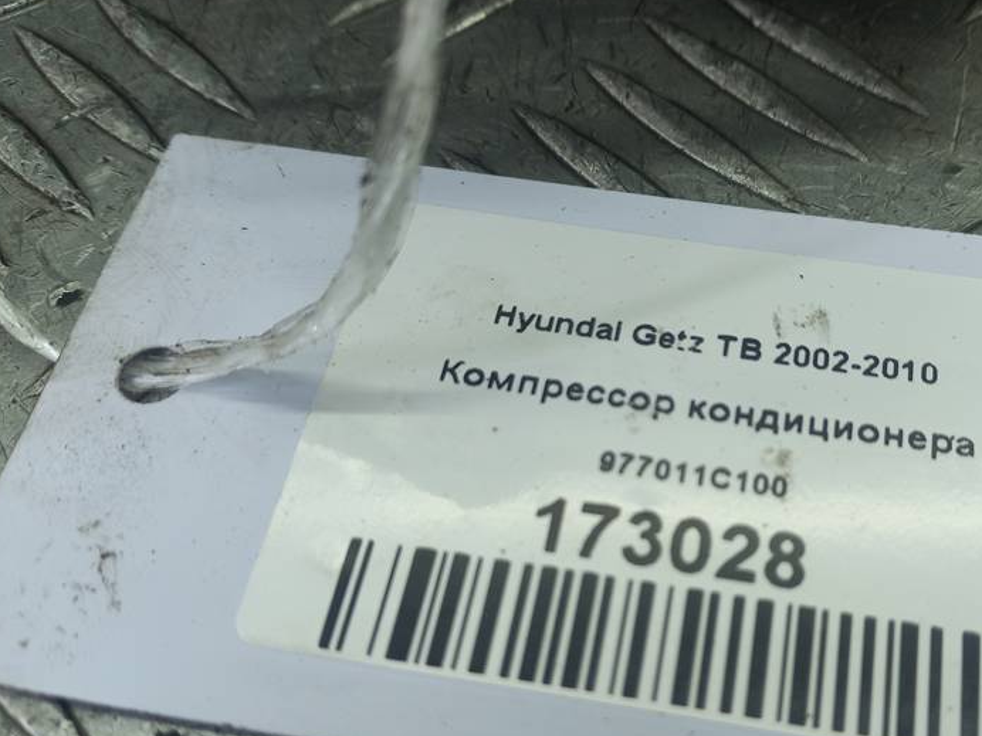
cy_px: 458
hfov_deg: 49.4
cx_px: 646
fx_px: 1050
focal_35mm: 37
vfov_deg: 38.4
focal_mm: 4.6
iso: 50
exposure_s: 1/50
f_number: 1.8
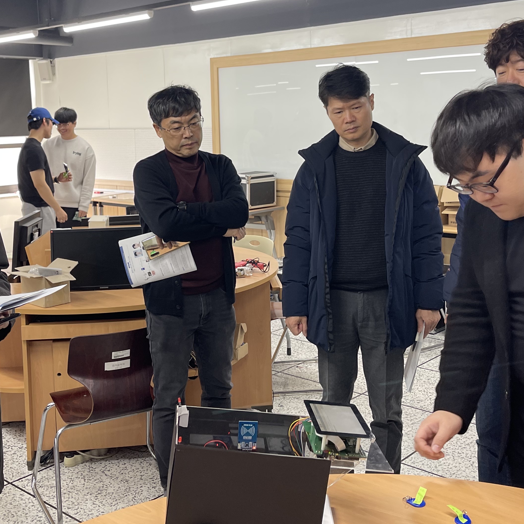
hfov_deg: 40.0
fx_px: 719
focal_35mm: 42
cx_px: 258
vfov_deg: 39.7
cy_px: 187
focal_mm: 5.1
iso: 125
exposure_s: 1/120
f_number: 1.6
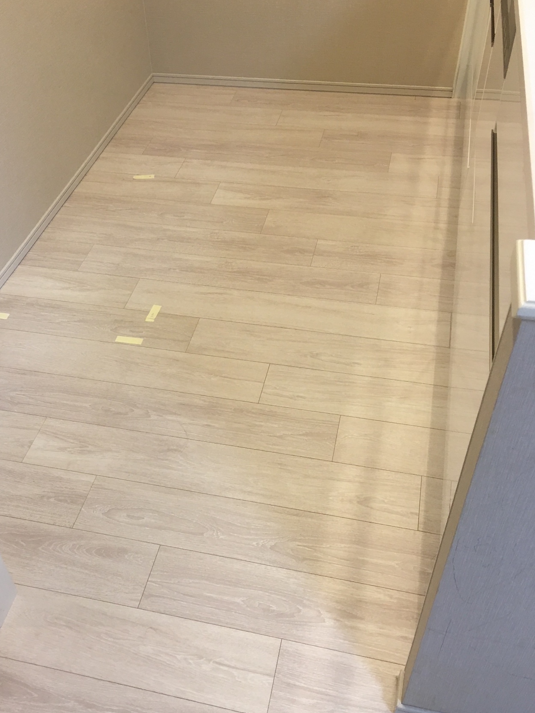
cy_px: 400
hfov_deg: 40.6
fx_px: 721
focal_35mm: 35
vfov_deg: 52.5
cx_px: 221
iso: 32
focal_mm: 4.15
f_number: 2.2
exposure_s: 1/15
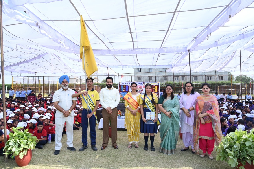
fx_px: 169
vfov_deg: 53.1
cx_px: 127
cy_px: 84
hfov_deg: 73.8
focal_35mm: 24
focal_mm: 24
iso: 160
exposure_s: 1/125
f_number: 8
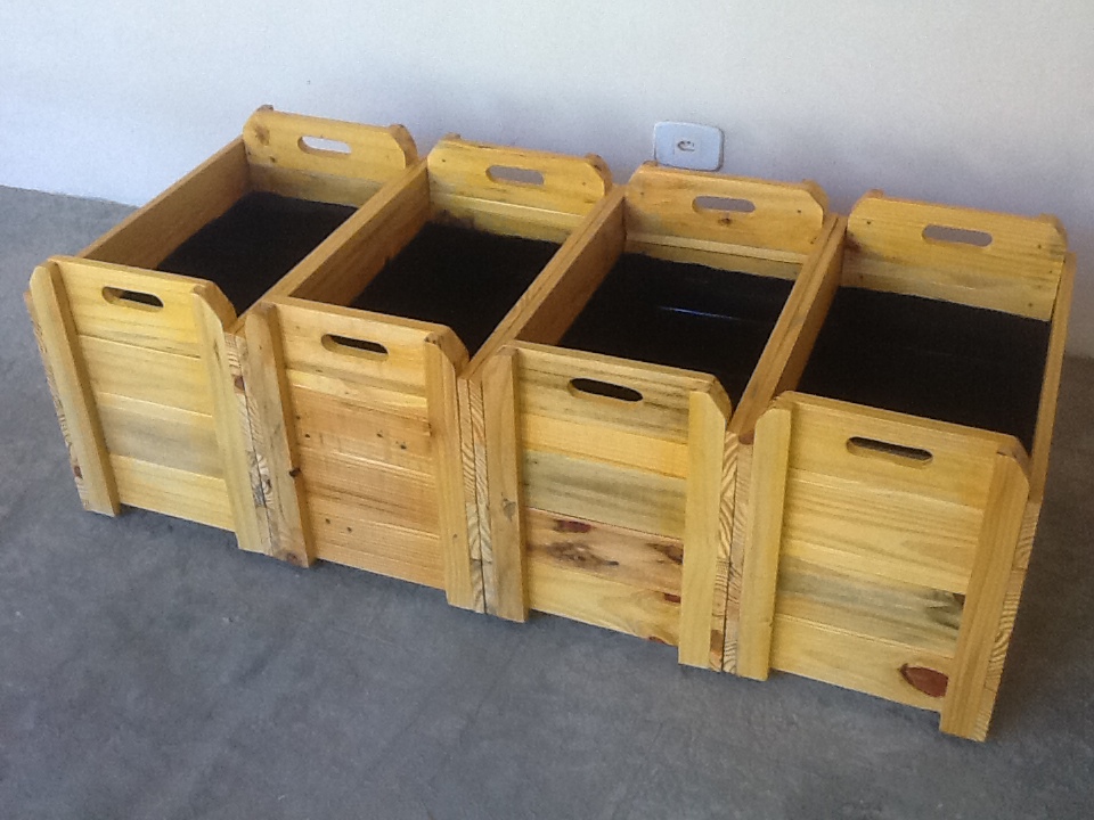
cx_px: 547
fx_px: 1391
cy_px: 410
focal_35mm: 44
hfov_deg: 42.9
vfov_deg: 32.9
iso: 100
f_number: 2.4
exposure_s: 1/30
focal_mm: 2.03
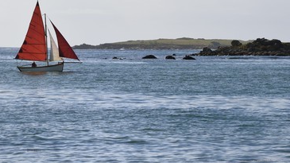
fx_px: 1853
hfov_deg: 9.0
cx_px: 126
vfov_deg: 5.0
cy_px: 80
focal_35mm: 241
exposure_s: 1/500
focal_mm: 200
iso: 200
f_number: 13
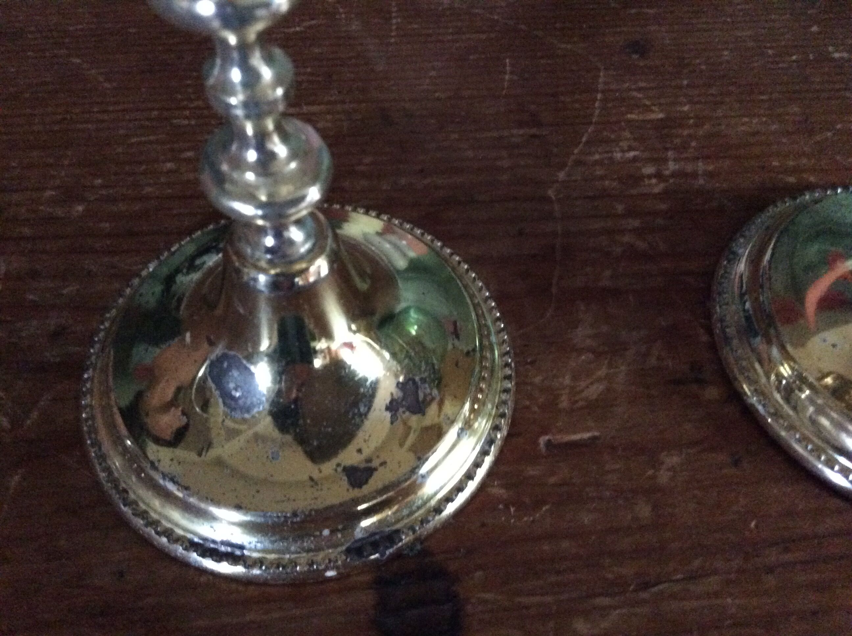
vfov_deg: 44.1
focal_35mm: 32
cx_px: 426
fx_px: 786
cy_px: 318
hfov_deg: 56.9
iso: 500
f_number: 2.4
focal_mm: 3.3
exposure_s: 1/17
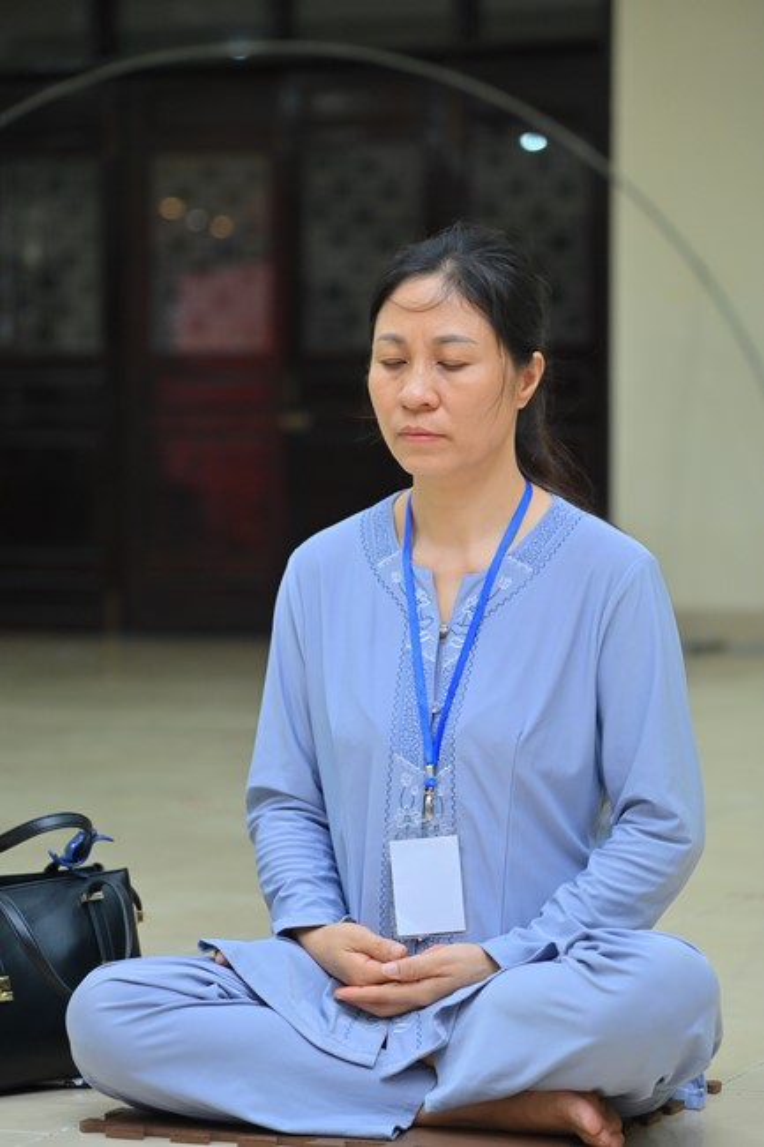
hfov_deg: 12.2
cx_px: 382
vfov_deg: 18.3
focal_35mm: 112
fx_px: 3567
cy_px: 574
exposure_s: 1/80
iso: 1250
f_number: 4.5
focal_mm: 112
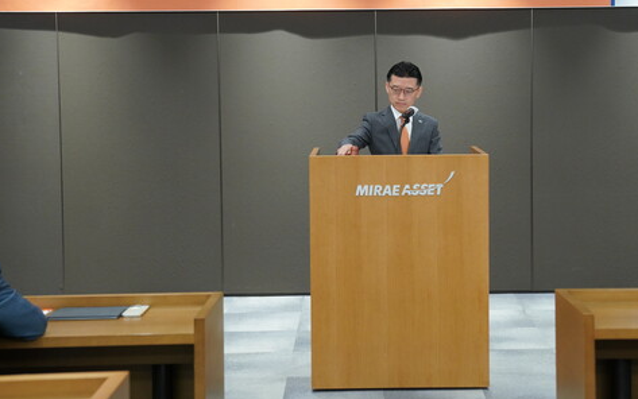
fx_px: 1078
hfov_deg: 32.9
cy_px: 137
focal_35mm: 62
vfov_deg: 20.9
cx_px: 383
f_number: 4
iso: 2500
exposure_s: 1/160
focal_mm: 48
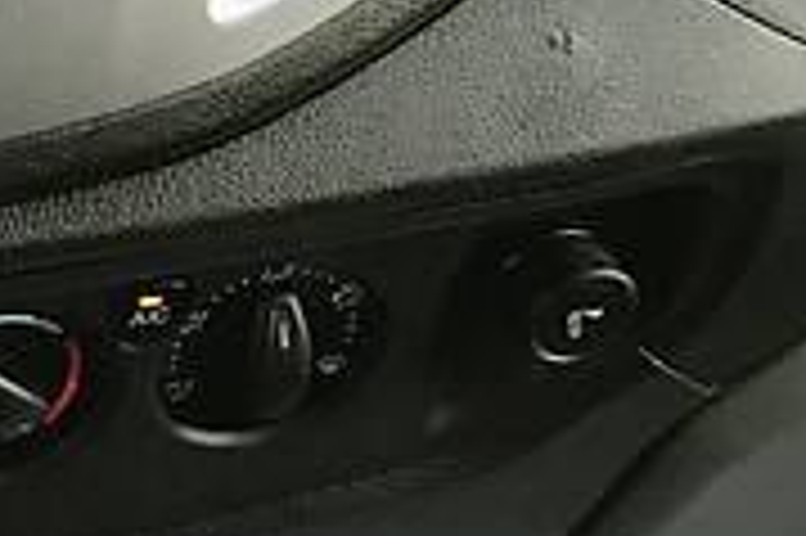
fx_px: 2908
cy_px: -68
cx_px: -477
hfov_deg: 14.5
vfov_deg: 10.4
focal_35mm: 130
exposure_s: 1/25
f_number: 1.8
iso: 40
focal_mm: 4
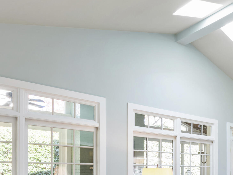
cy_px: 172
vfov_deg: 34.6
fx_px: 256
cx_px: 235
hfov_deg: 42.1
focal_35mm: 38
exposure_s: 1
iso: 100
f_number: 8
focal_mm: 10
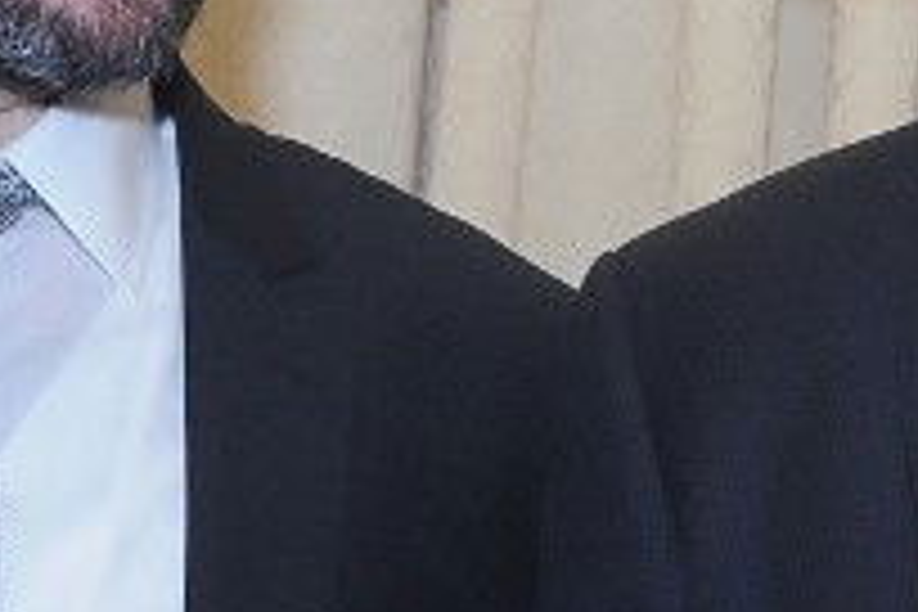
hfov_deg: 9.7
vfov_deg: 6.6
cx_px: 1359
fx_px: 5278
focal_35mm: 207
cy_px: 387
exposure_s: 1/60
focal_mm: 22
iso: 640
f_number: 6.3
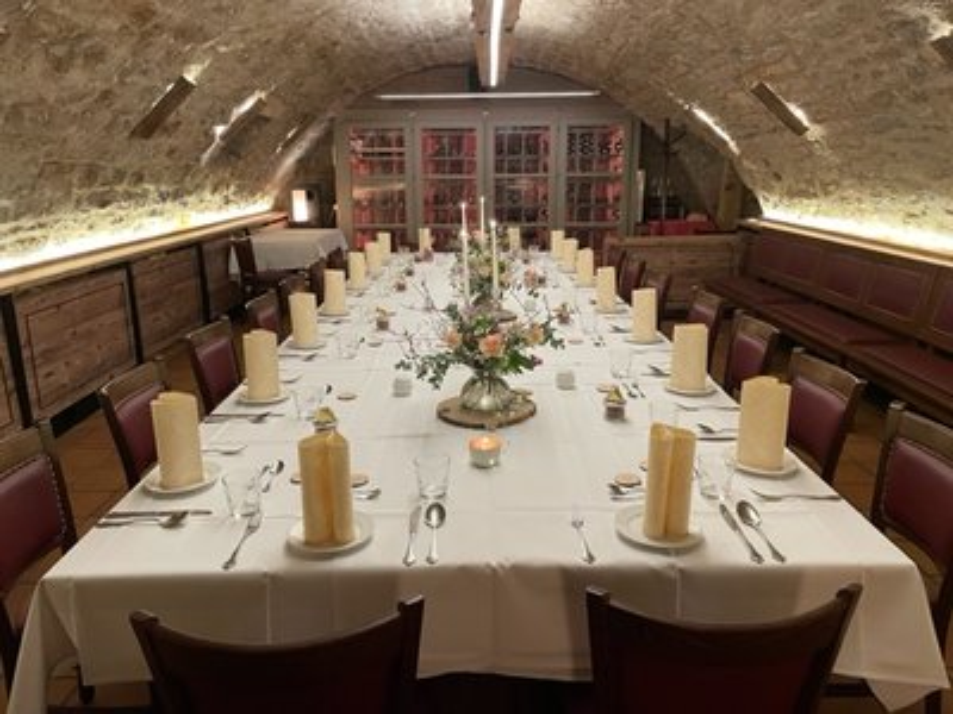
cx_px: 476
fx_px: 716
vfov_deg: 53.1
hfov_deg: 67.3
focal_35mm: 26
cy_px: 357
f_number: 1.6
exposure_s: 1/47
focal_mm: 4.2
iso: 200
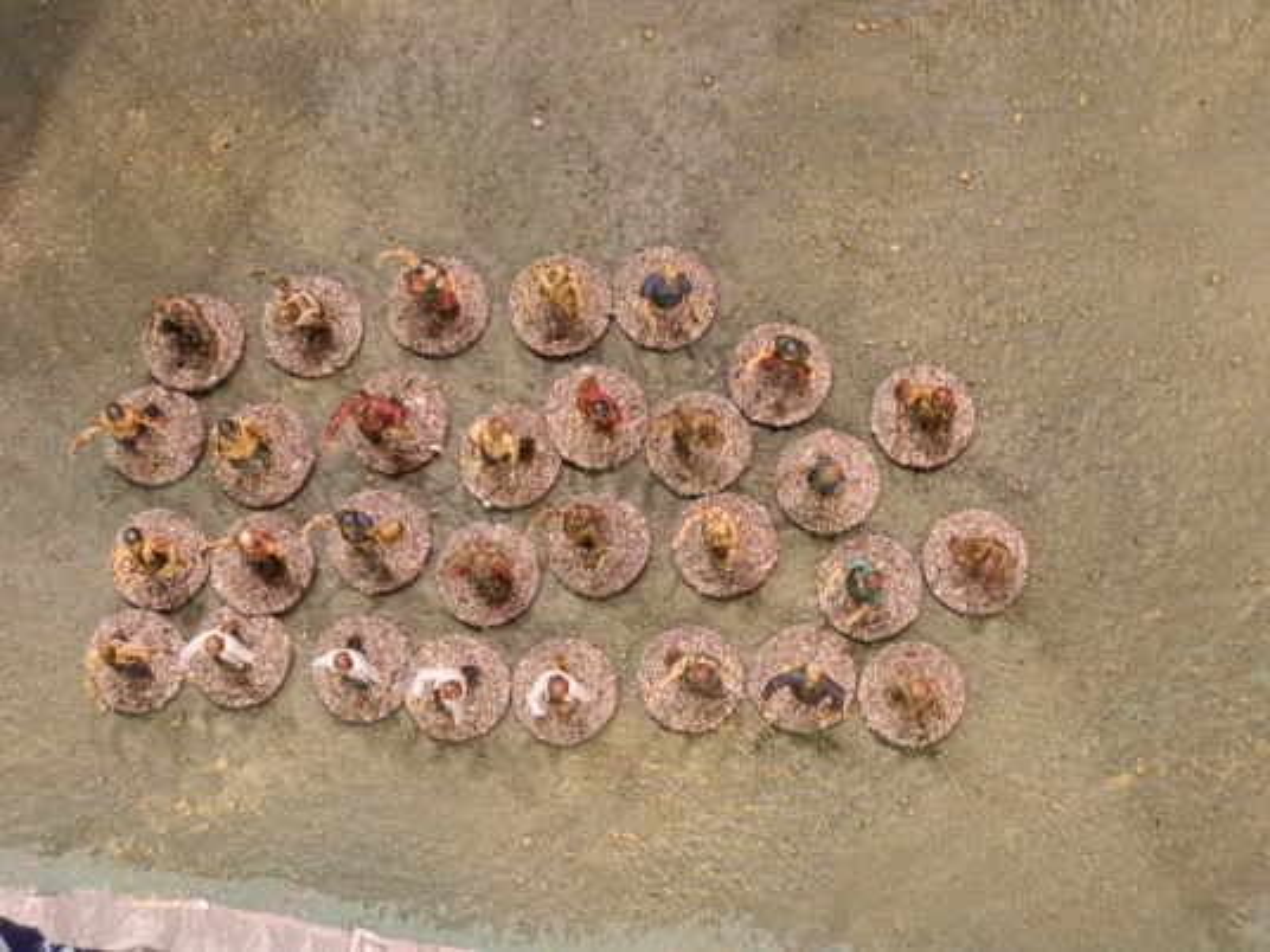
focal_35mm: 61
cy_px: 476
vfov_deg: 24.0
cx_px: 635
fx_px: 2238
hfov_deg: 31.7
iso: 200
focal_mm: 10.99
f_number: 3.7
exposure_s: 1/8
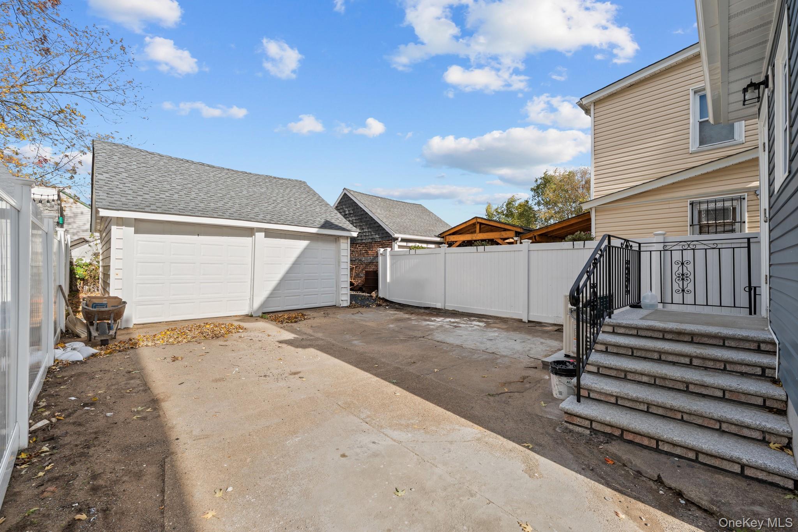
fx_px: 310
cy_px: 266
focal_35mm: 14
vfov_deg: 81.2
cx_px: 399
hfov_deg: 104.3
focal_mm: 14
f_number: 10
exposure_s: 1/160
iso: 400
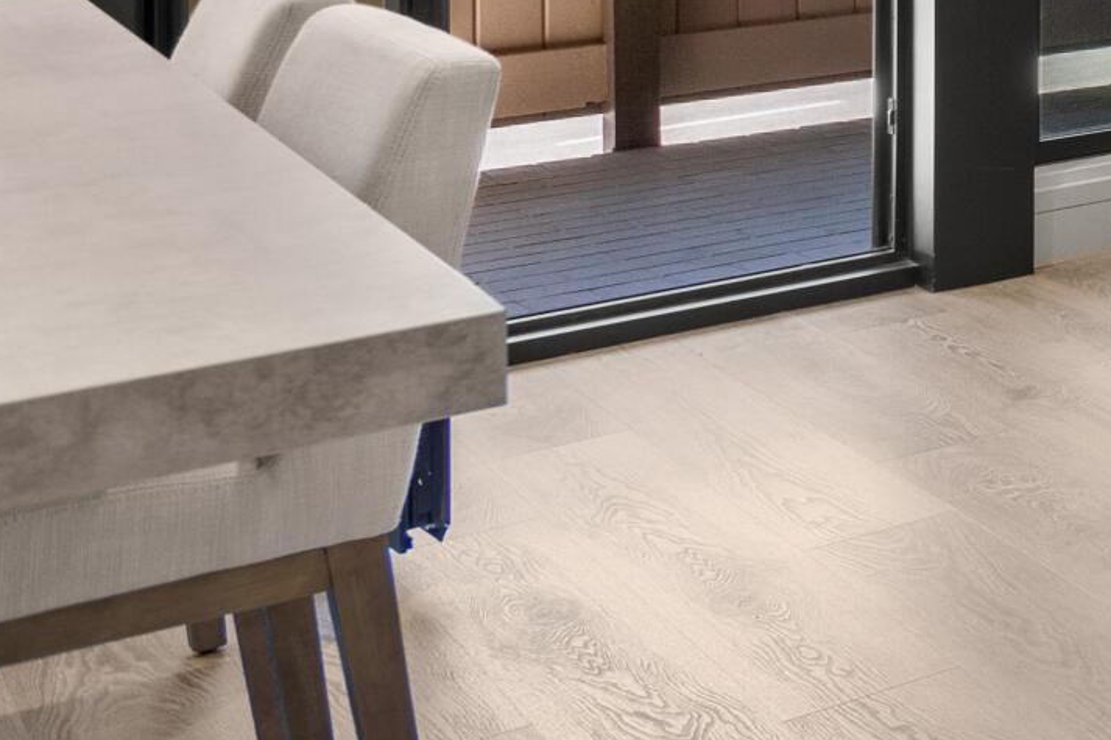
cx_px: 2217
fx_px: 2468
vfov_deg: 15.8
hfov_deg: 17.8
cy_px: -351
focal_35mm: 80
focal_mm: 19
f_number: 7.1
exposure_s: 1/15
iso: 500
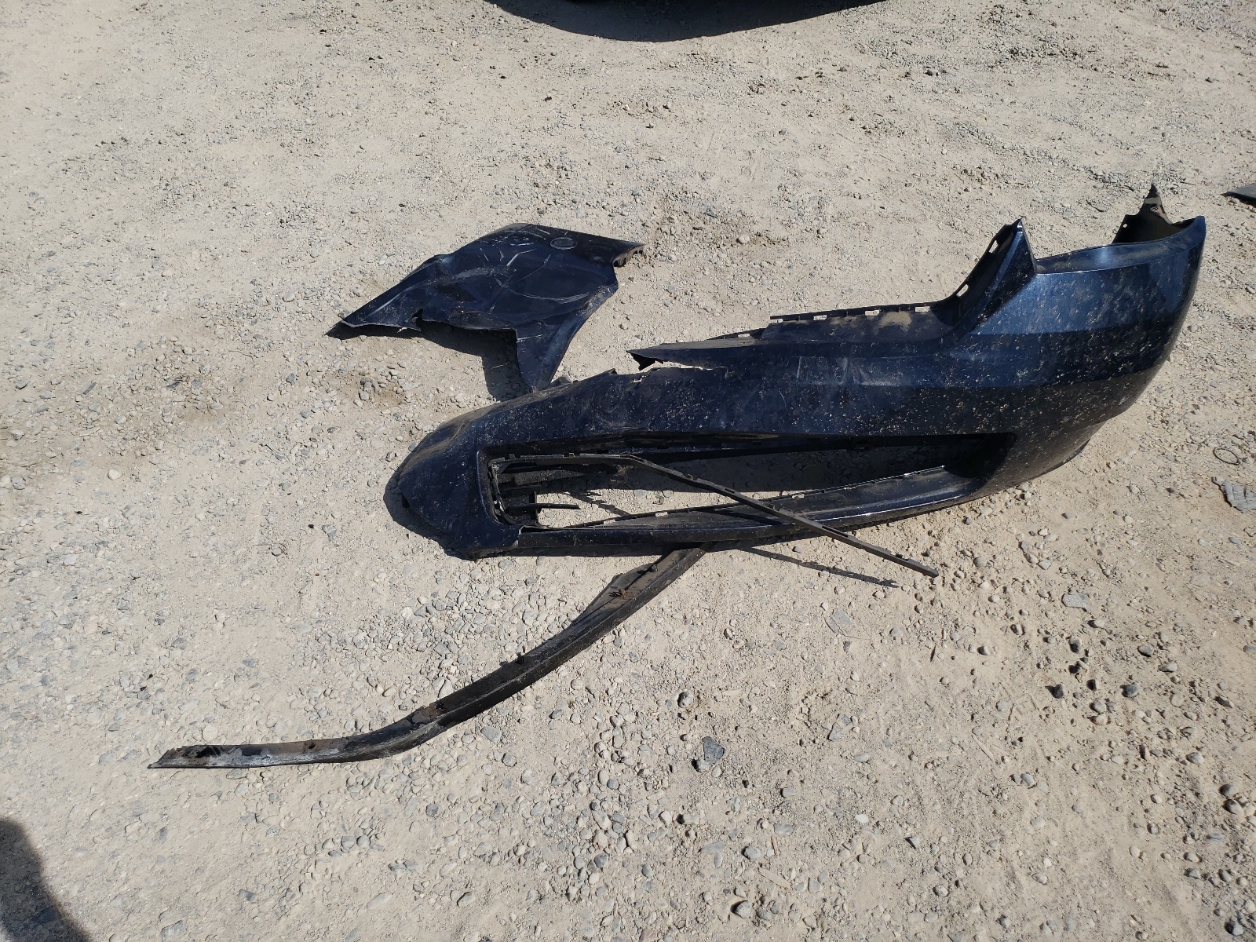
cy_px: 471
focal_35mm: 26
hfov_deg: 67.3
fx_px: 943
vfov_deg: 53.1
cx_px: 628
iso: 50
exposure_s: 1/5000
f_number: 1.5
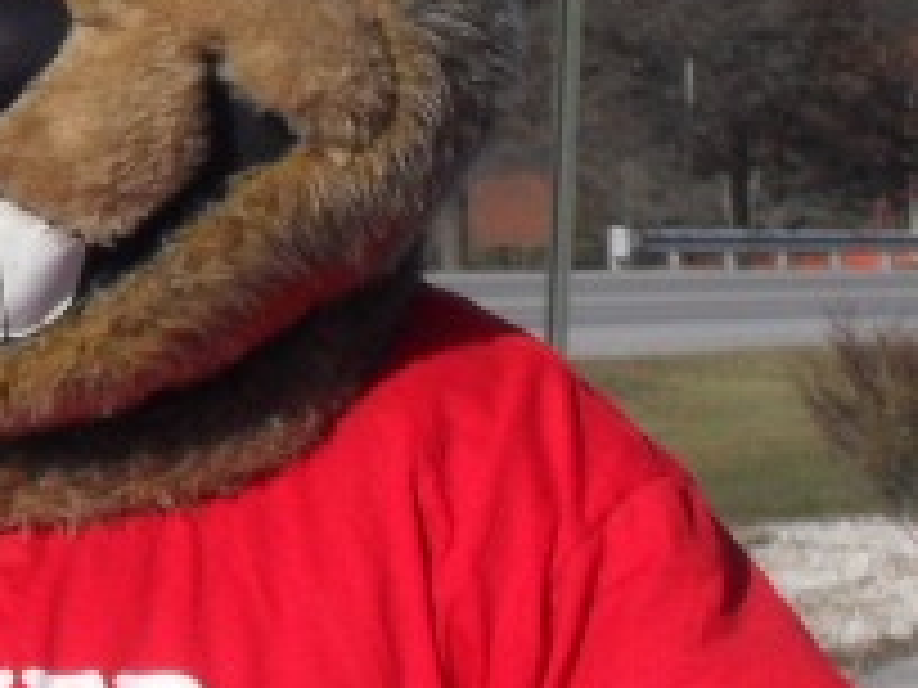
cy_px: 598
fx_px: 5914
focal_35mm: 223
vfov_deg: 6.7
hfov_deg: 8.7
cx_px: -342
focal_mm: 10.1
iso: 100
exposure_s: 1/180
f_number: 10.9
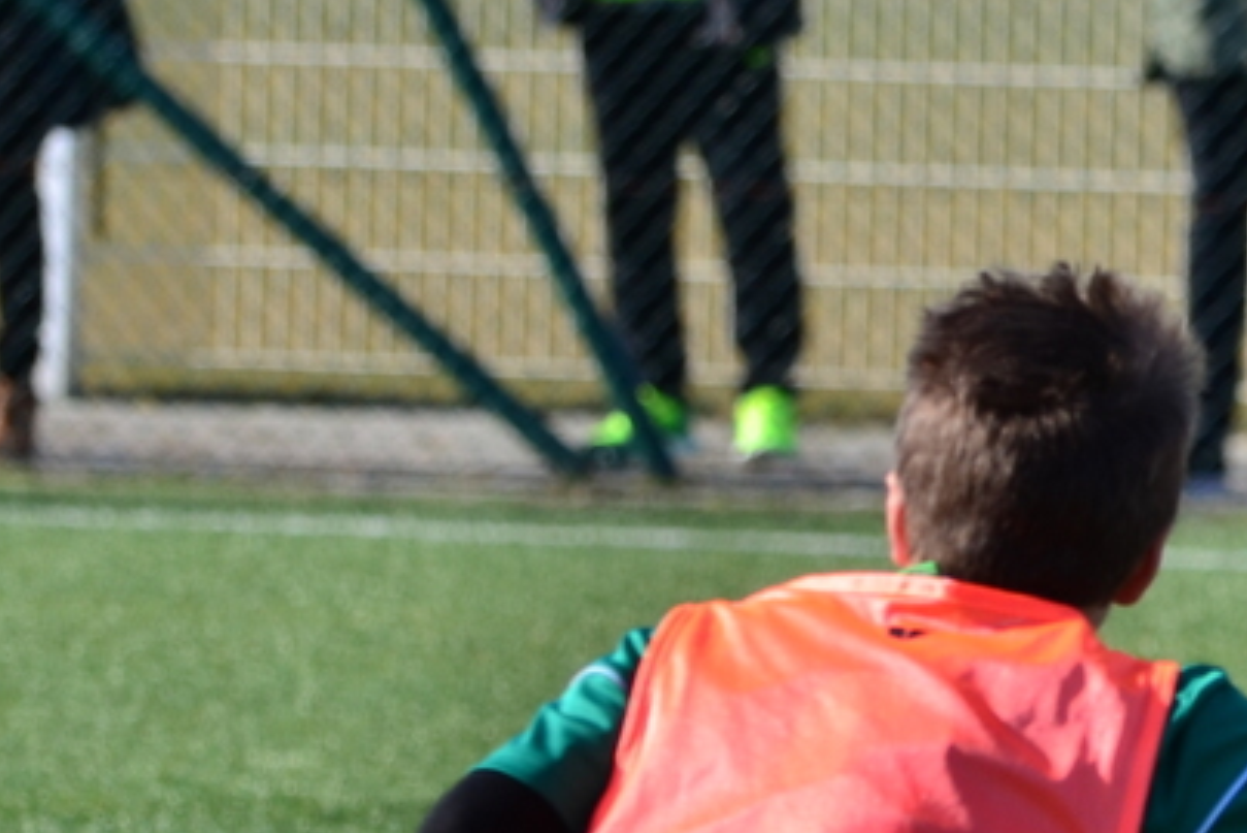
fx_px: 21656
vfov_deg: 2.2
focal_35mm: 625
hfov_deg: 3.3
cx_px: 1597
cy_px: 1058
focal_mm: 140
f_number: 5
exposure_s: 1/800
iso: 140
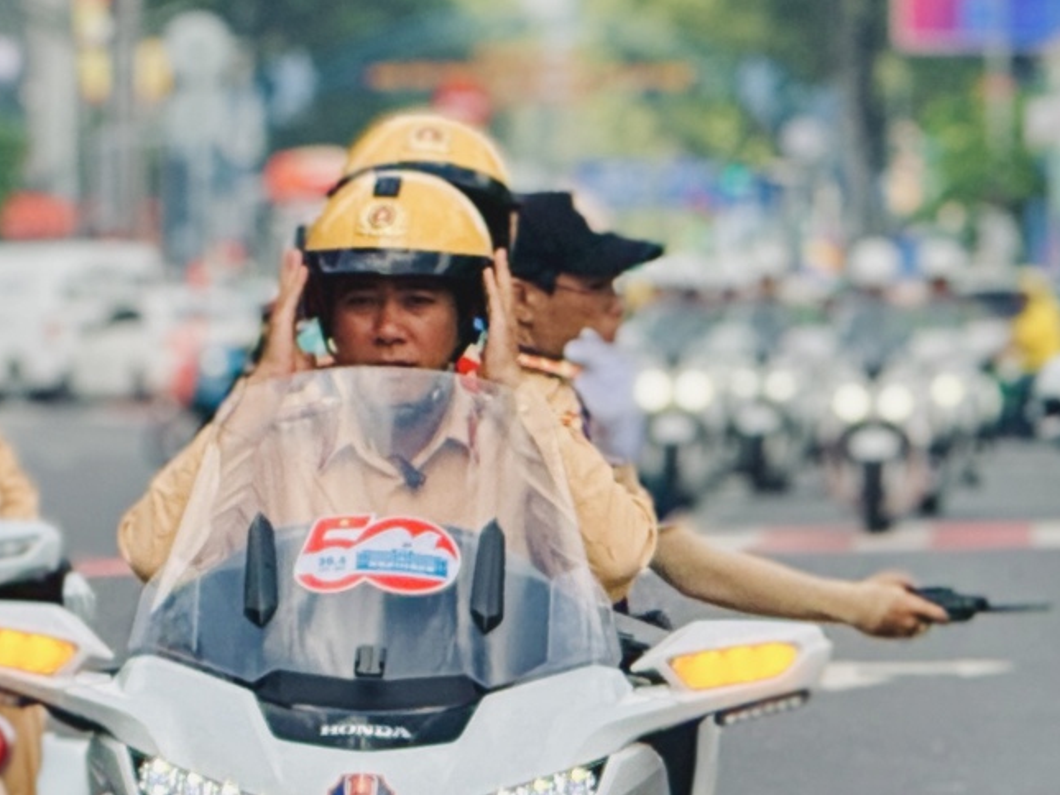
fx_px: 14579
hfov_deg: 4.1
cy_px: 795
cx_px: 1852
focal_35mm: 476
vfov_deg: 3.1
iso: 64
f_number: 2.8
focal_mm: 15.66
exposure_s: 1/850
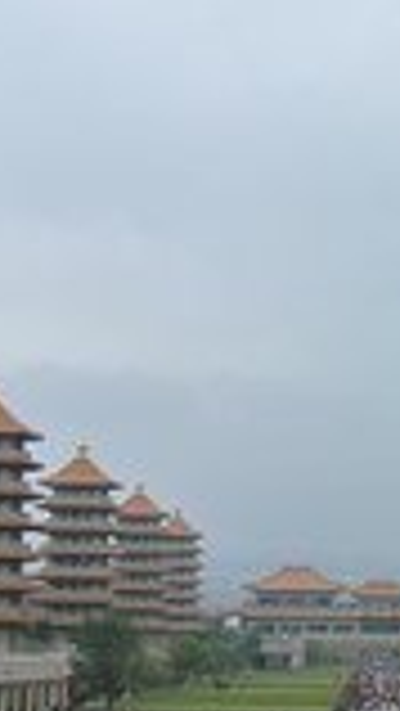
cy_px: 310
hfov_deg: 12.8
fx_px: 1752
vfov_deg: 22.9
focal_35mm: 93
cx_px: 445
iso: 100
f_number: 4.5
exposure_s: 1/500
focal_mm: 10.7
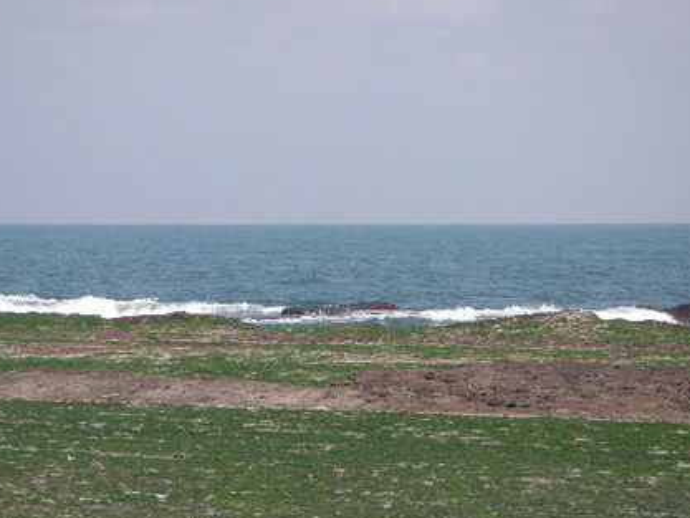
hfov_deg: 12.0
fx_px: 3270
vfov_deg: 9.1
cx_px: 364
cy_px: 293
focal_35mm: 164
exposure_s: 1/350
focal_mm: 18.9
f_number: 4
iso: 50
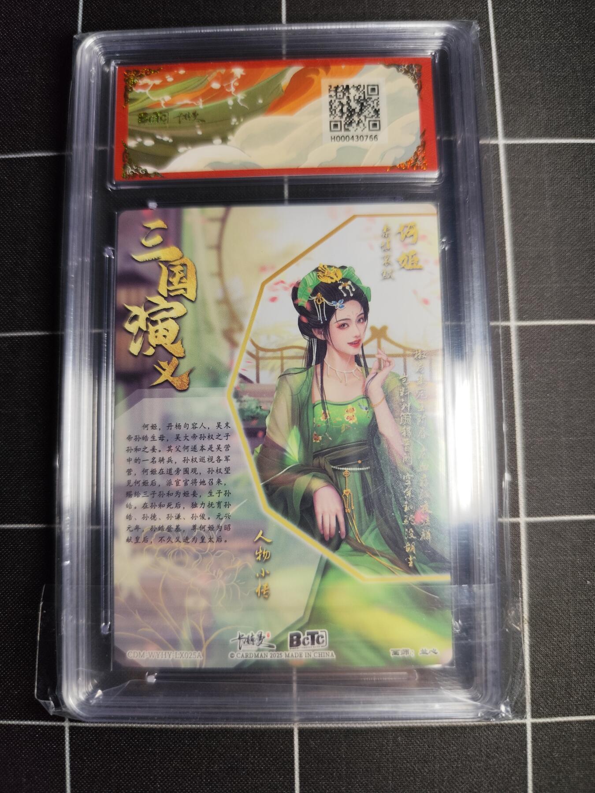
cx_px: 298
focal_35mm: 23
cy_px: 396
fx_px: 527
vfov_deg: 73.9
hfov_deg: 58.9
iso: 50
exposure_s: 1/126
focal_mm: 6.14
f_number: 1.65
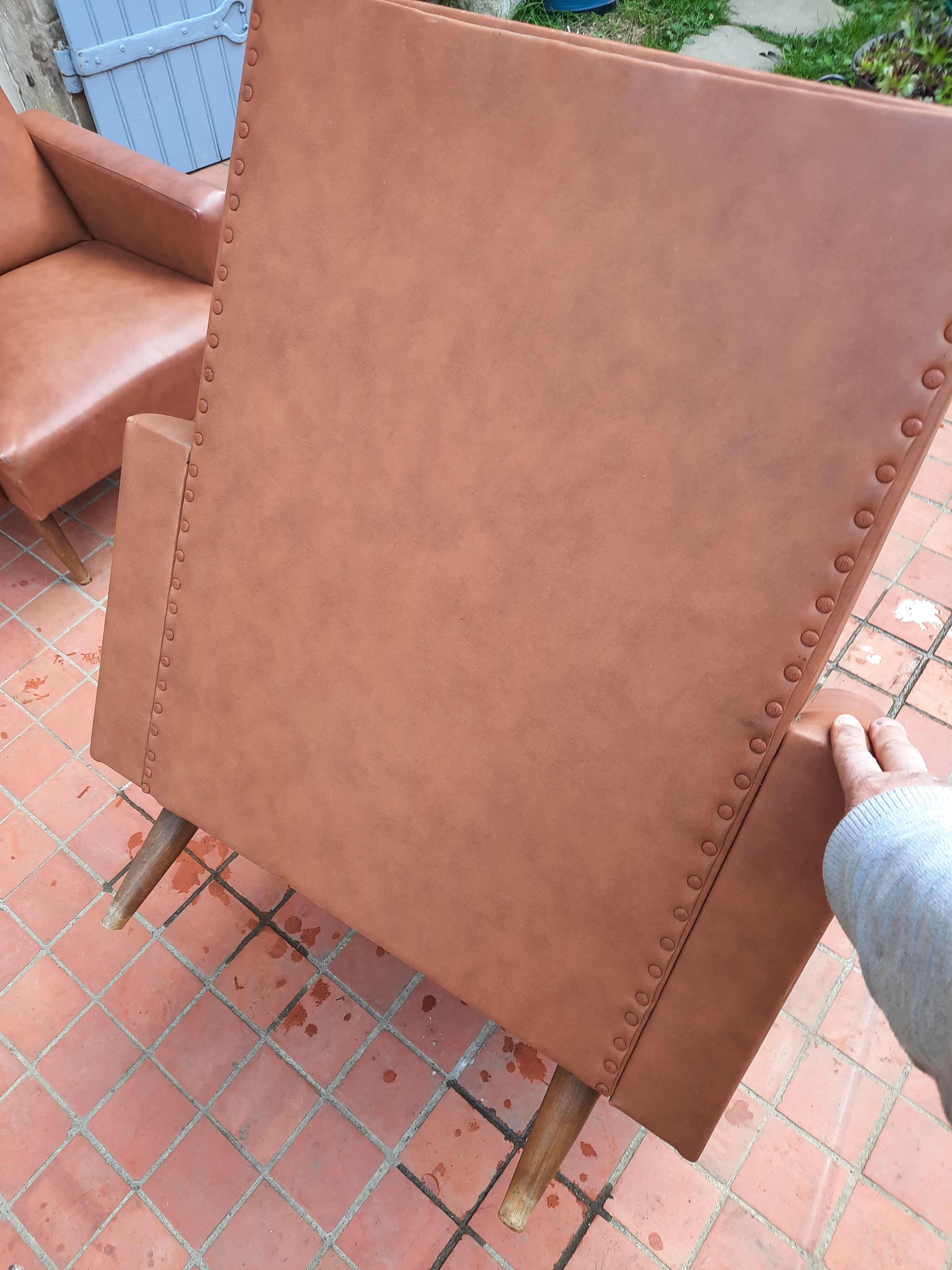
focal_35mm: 25
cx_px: 476
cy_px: 635
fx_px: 917
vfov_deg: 69.4
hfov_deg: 54.9
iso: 40
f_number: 2
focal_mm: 4.6
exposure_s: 1/50
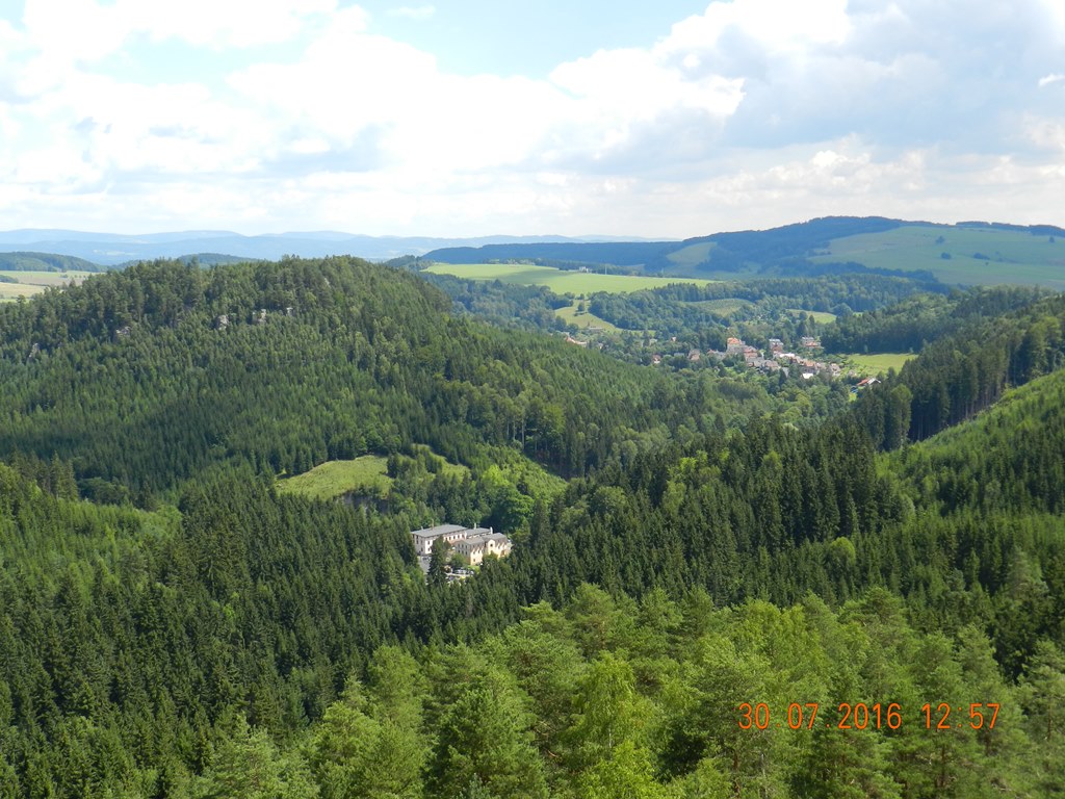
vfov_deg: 31.5
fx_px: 1415
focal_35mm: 46
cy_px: 400
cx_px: 532
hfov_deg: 41.2
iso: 160
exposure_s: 1/640
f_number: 4.2
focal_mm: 8.1
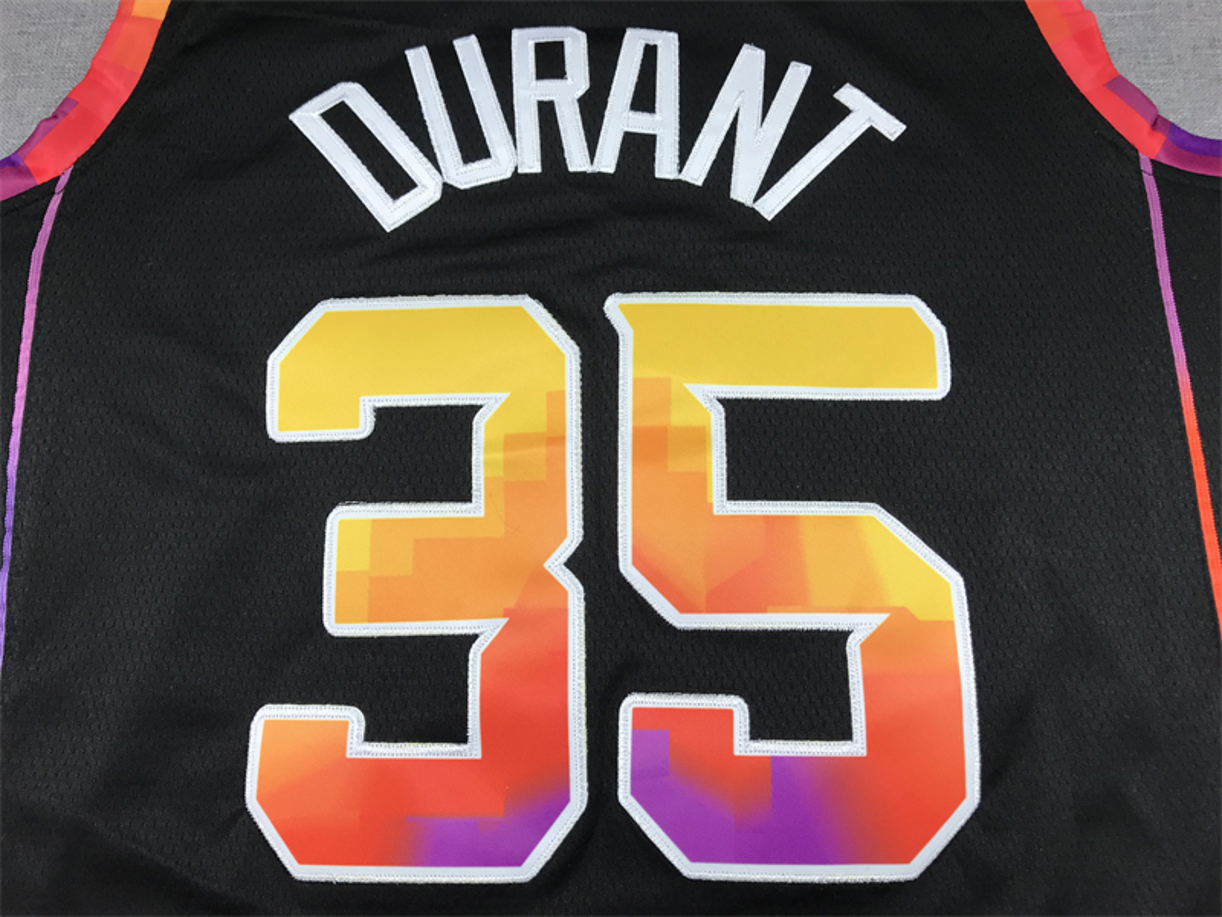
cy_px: 458
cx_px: 611
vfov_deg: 49.7
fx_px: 988
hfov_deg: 63.4
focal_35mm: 28
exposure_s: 1/100
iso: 40
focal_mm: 3.99
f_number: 1.8
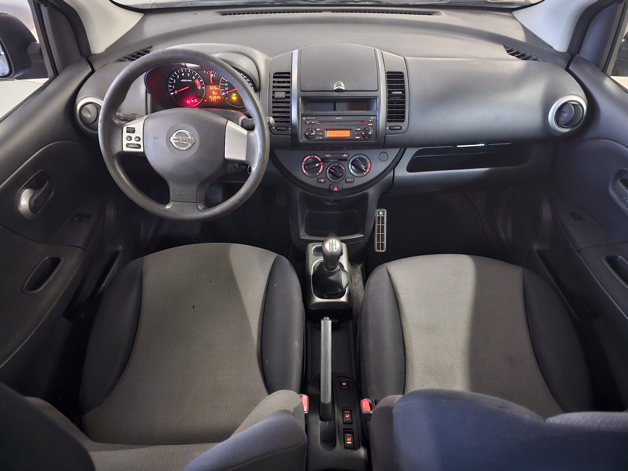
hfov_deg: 73.9
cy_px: 236
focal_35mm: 23
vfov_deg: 58.9
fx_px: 417
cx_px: 314
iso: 1000
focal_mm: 6.3
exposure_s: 1/16.7
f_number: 1.7
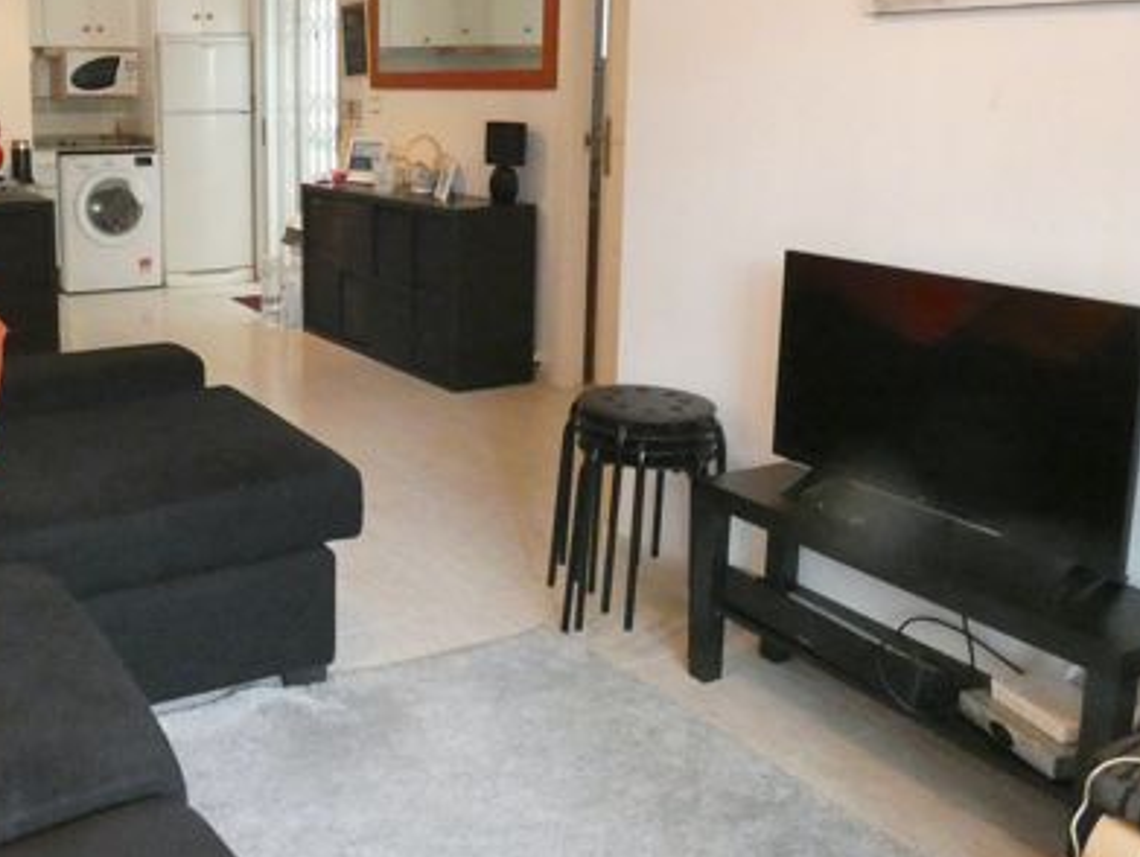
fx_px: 1187
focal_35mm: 36
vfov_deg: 39.3
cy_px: 286
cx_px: 334
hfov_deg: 49.9
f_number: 2.8
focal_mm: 3.6
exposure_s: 1/60
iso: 1600
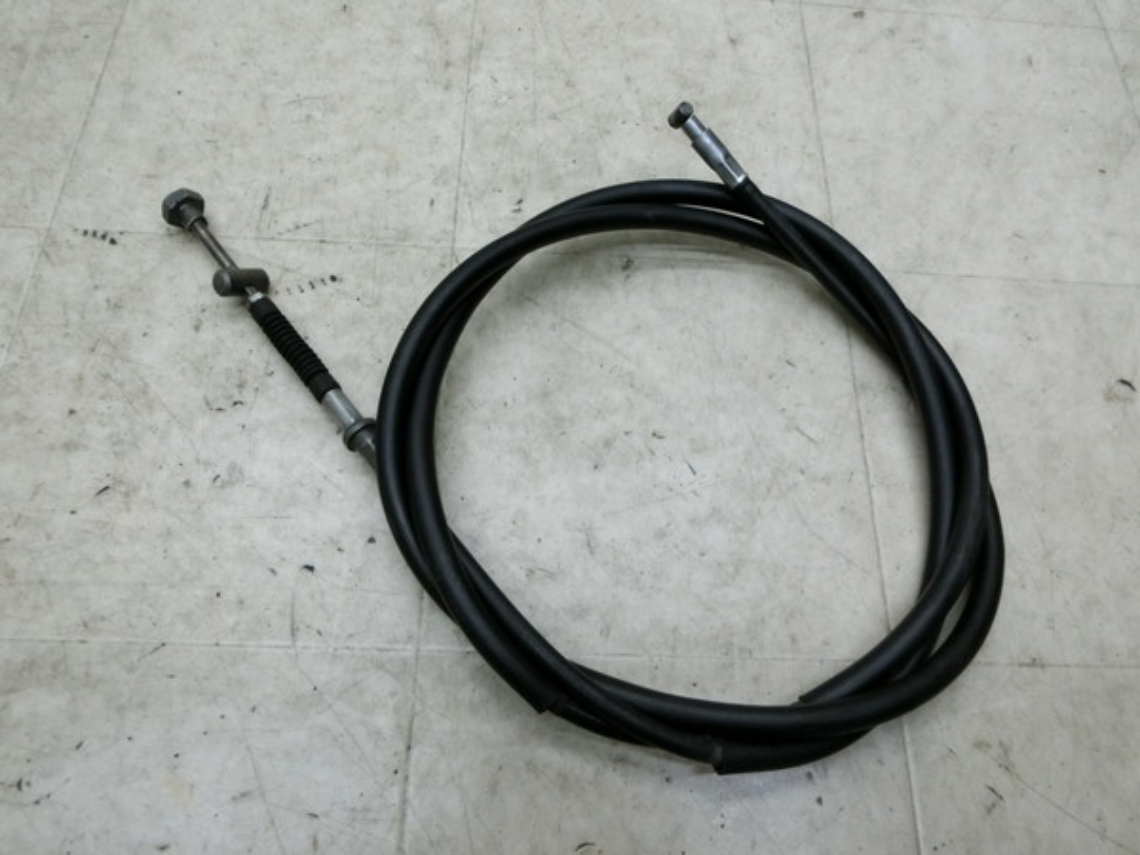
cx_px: 570
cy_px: 428
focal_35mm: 25
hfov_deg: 69.4
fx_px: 823
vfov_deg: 54.9
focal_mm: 4.5
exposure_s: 1/125
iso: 400
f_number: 3.5
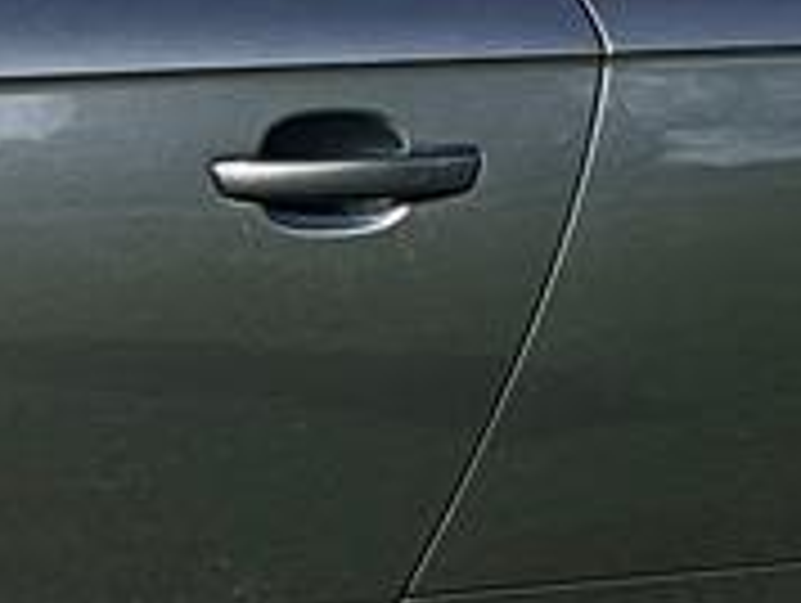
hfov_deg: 9.9
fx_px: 4518
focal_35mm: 195
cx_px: -270
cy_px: 436
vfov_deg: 7.6
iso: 25
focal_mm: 3
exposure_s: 1/1015
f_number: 1.8
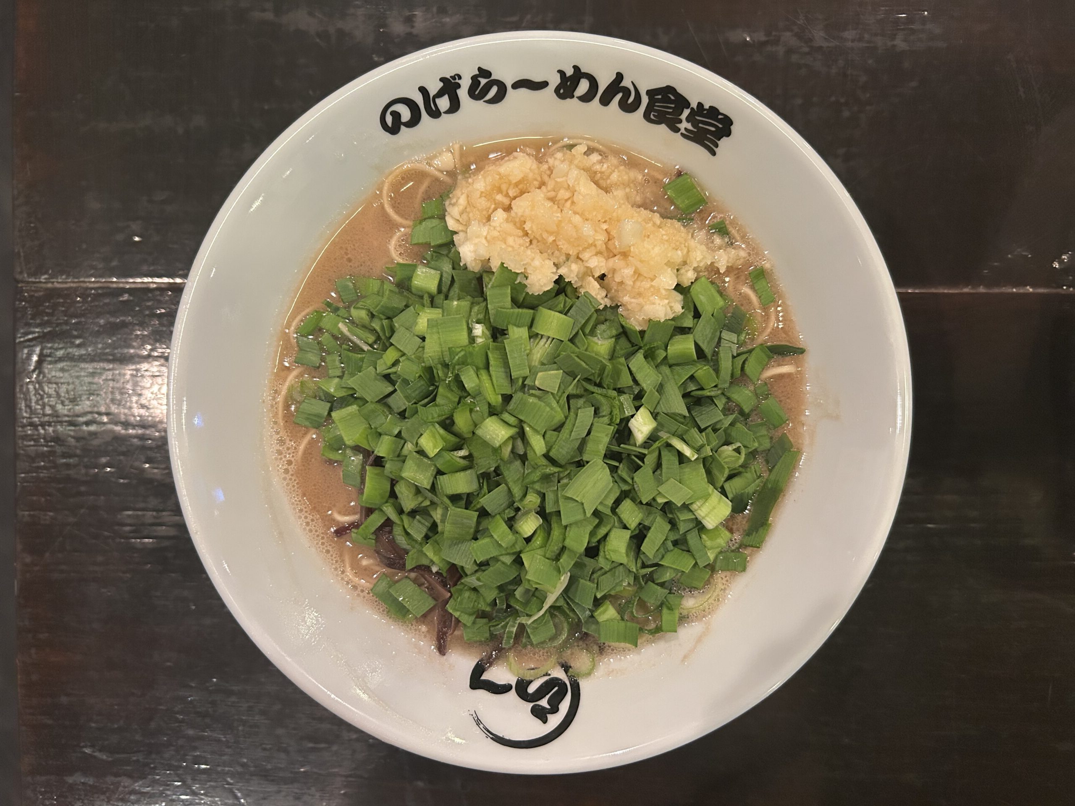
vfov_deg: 53.1
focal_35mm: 26
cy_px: 403
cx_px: 538
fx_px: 807
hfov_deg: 67.3
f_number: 1.5
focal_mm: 5.7
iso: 500
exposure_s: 1/50
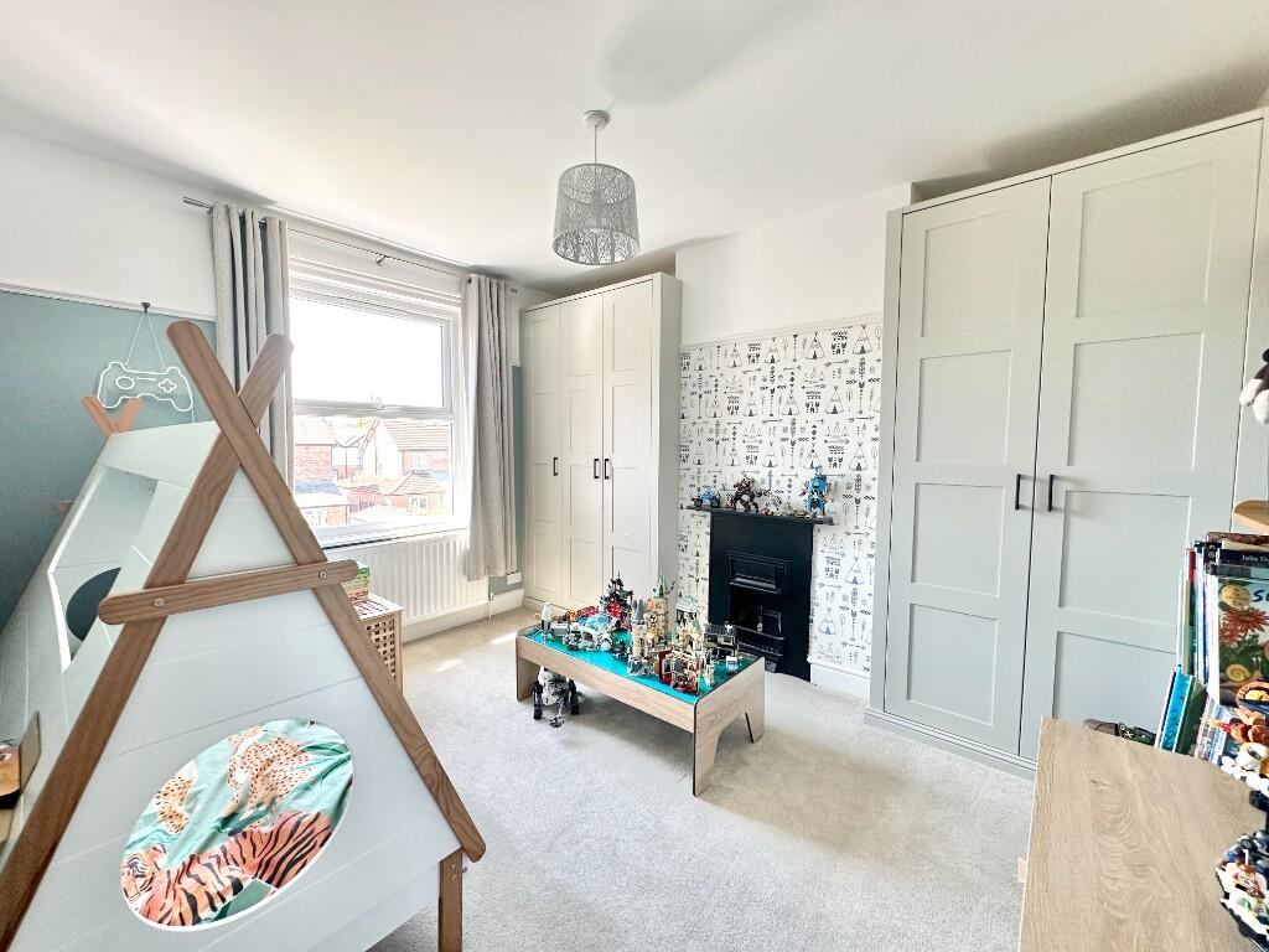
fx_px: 513
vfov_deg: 85.7
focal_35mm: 14
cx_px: 634
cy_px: 476
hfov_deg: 102.1
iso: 80
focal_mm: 2.22
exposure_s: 1/99
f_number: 2.2
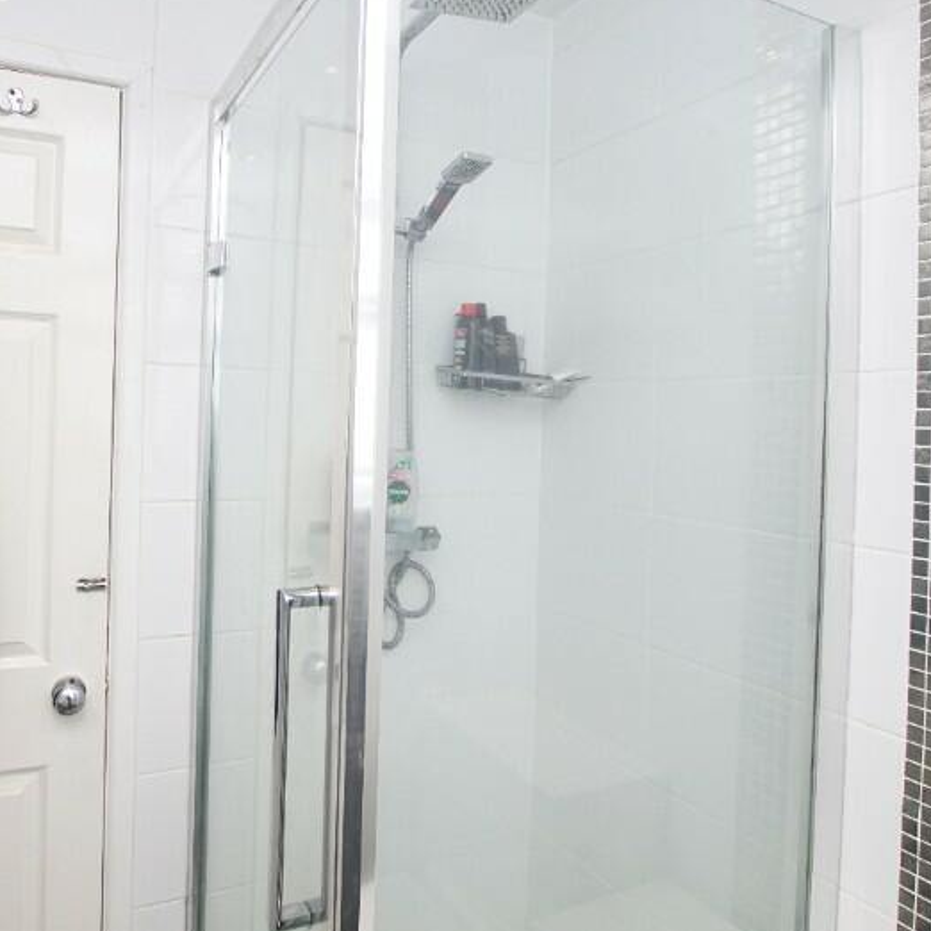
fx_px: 761
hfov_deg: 62.8
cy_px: 511
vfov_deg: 62.8
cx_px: 424
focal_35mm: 25
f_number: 4
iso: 1250
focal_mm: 10
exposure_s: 1/160
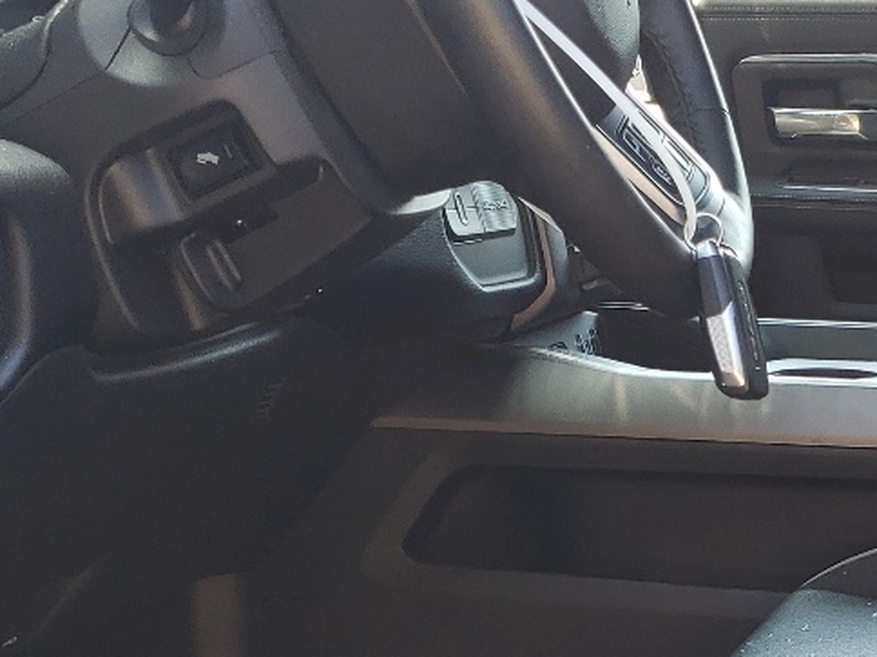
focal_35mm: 86
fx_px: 2179
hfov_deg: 21.7
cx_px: 942
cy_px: 539
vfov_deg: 17.0
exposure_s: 1/164
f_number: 1.5
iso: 50
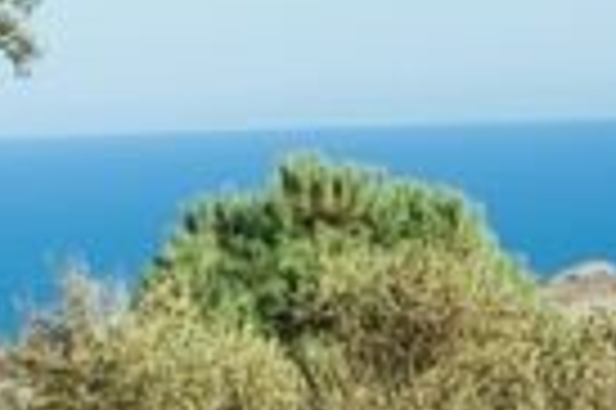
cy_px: 815
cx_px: 31
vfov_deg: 3.4
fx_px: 6922
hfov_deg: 5.1
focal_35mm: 405
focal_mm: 6
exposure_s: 1/1089
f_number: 2.4
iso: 16
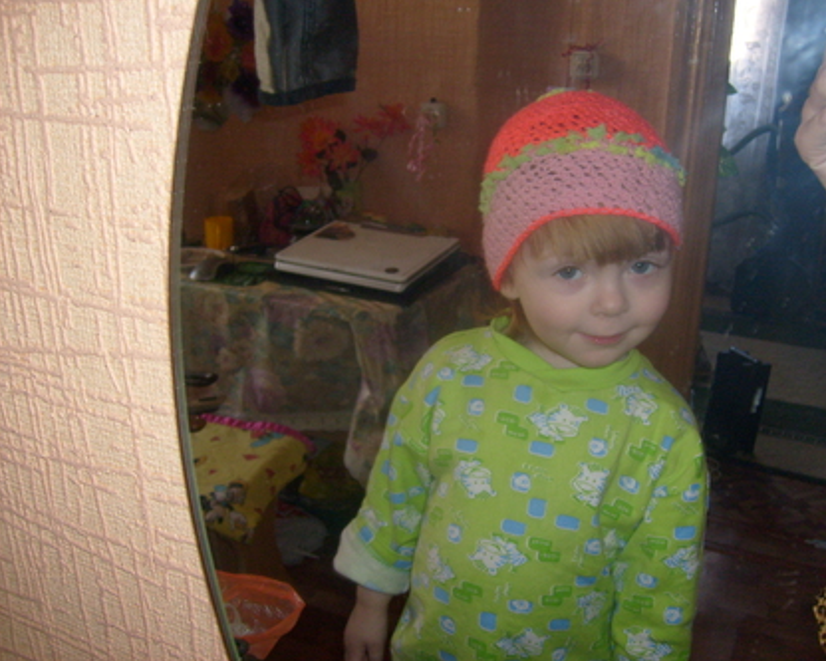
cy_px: 330
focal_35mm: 37
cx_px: 443
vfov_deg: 40.1
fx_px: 905
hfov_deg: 49.0
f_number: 2.8
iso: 100
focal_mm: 5.8
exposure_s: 1/45
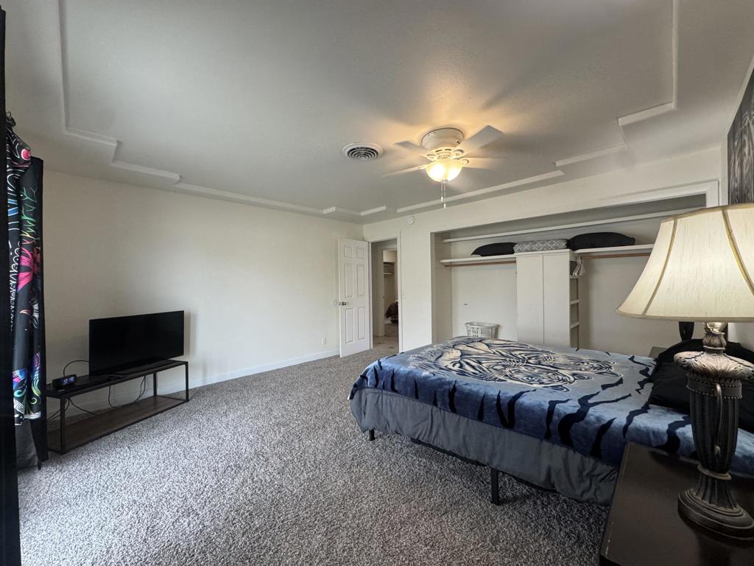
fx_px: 305
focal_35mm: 14
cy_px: 283
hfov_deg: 102.1
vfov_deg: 85.7
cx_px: 377
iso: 250
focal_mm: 2.22
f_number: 2.2
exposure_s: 1/120
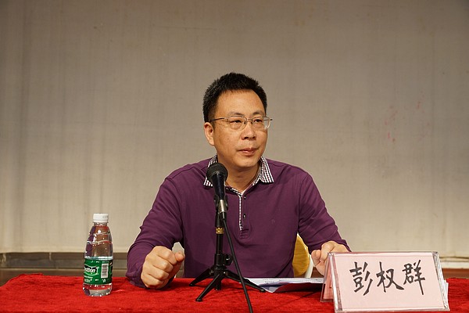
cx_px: 234
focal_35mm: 42
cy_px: 156
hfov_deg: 46.4
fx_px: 547
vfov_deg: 31.9
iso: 320
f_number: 4
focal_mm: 28
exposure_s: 1/40
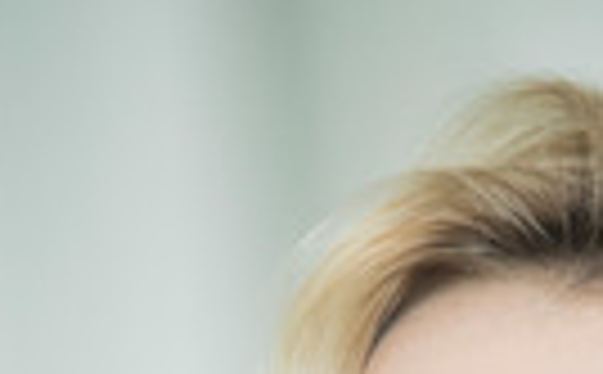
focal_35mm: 686
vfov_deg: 1.9
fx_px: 11245
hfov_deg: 3.1
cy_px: 967
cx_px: 644
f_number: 2.8
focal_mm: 200
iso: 1600
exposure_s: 1/400
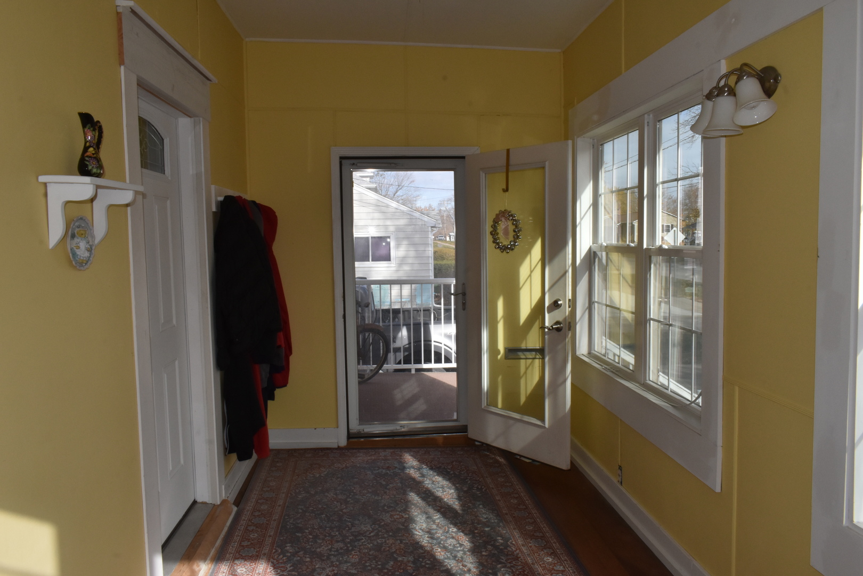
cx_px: 432
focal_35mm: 27
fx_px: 647
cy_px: 288
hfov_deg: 67.4
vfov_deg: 47.9
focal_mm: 18
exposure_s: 1/200
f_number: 20
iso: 720
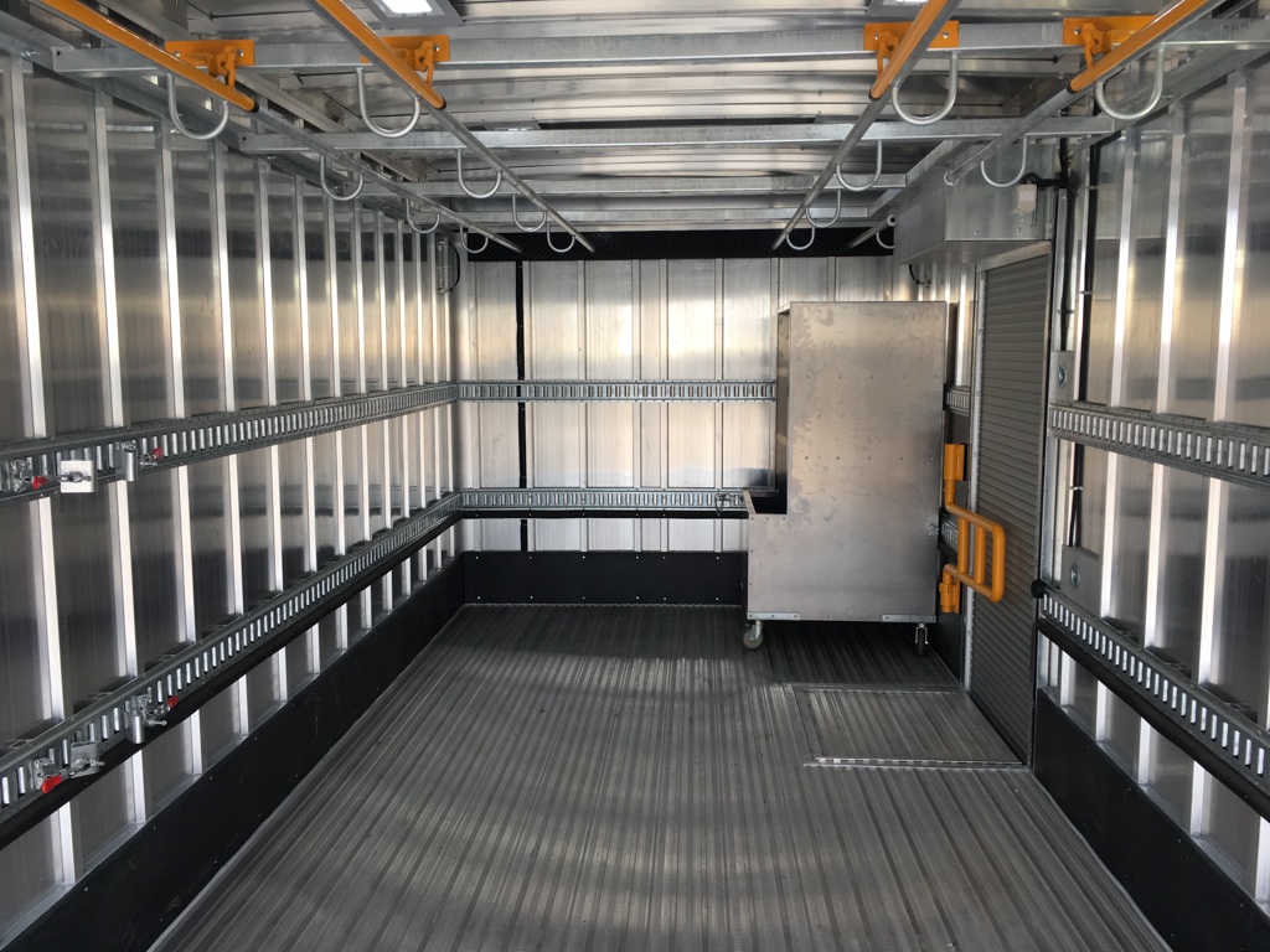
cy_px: 476
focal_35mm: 29
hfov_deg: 61.7
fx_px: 1064
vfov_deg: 48.2
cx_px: 635
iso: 40
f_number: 2.2
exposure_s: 1/120
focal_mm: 4.15
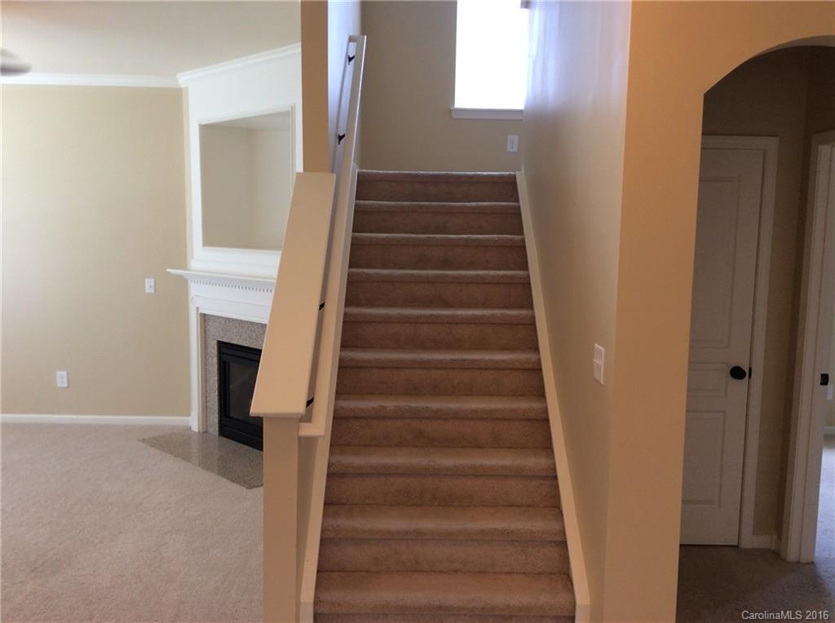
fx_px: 770
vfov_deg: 44.0
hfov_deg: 56.9
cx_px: 418
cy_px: 312
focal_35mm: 32
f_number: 2.4
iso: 50
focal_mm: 3.3
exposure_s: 1/24
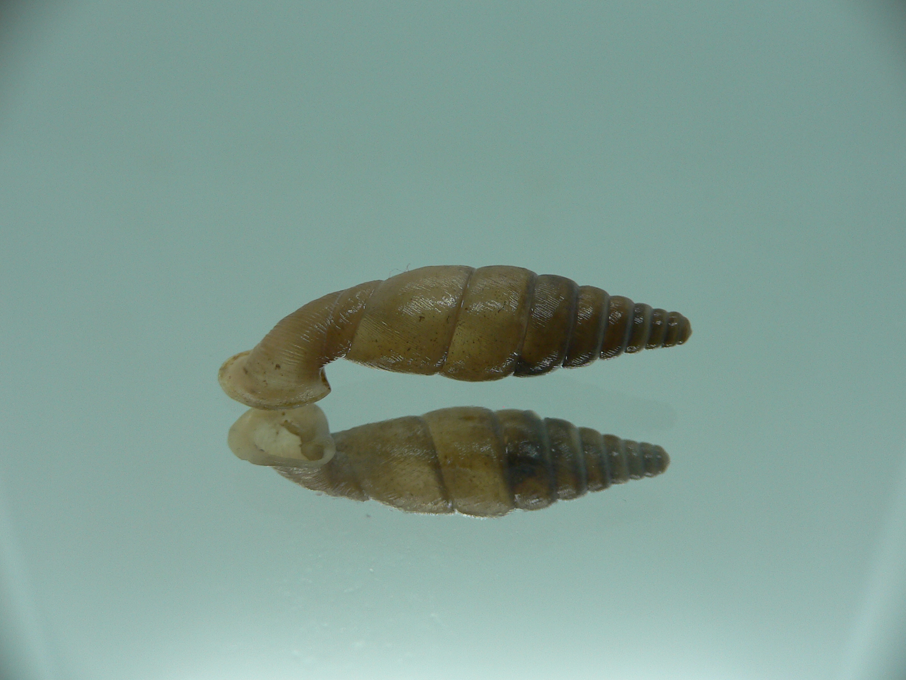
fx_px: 916
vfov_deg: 40.7
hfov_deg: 52.6
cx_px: 453
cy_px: 340
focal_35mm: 35
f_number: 2.8
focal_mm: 4.6
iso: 80
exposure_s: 1/80
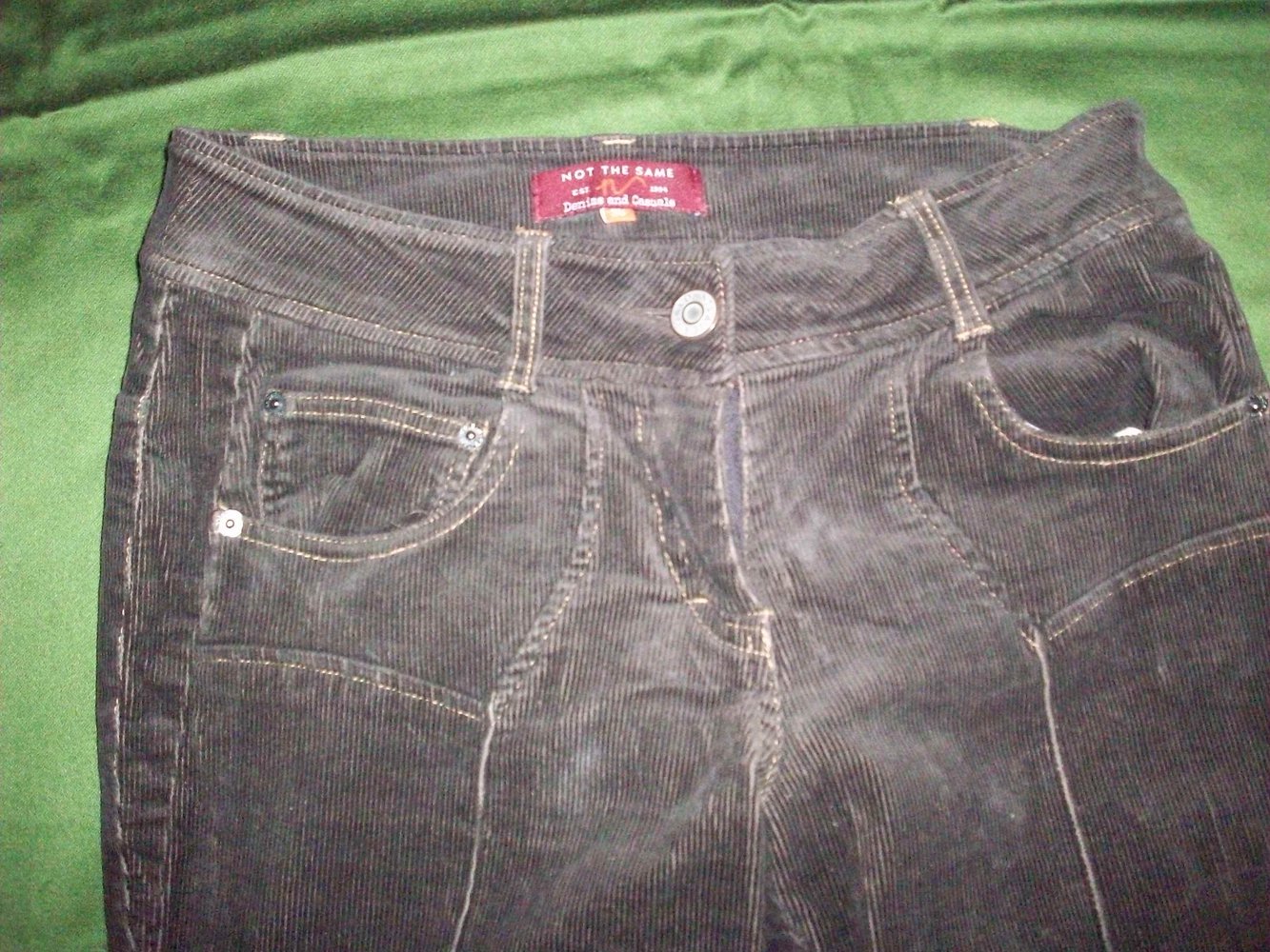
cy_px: 476
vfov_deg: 38.7
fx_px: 1358
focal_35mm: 37
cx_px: 635
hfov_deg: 50.1
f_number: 2.8
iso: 800
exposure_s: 1/128
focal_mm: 6.2
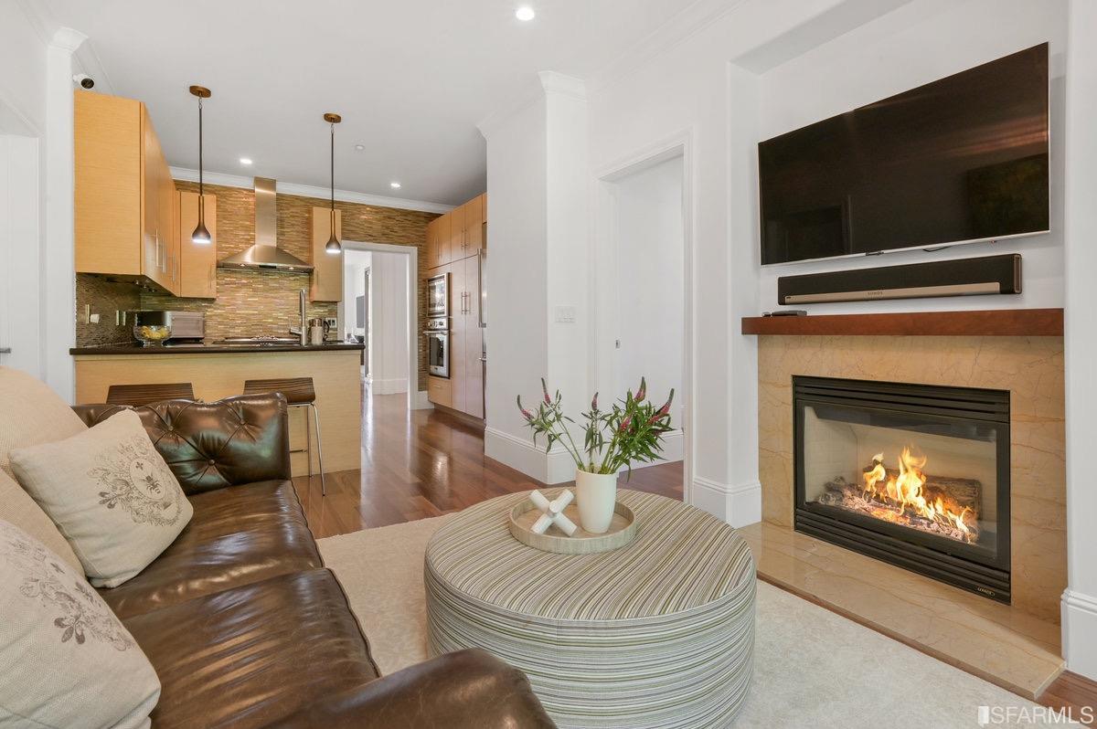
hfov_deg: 95.0
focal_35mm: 16
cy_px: 364
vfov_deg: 72.0
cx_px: 548
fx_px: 502
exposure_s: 1/8
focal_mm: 16.5
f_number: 11
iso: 400
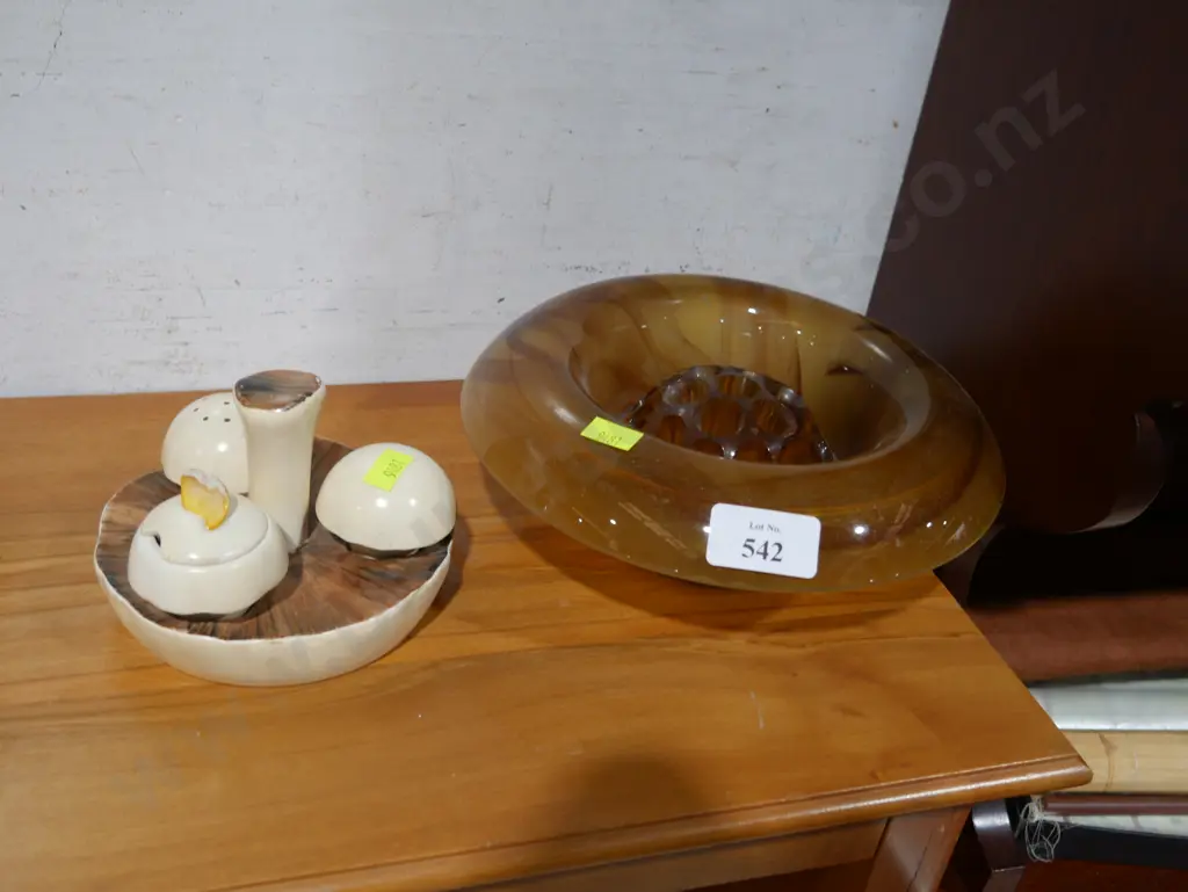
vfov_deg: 39.7
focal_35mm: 36
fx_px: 1236
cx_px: 594
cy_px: 446
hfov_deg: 51.3
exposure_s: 1/60
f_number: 4
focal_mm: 18
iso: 320
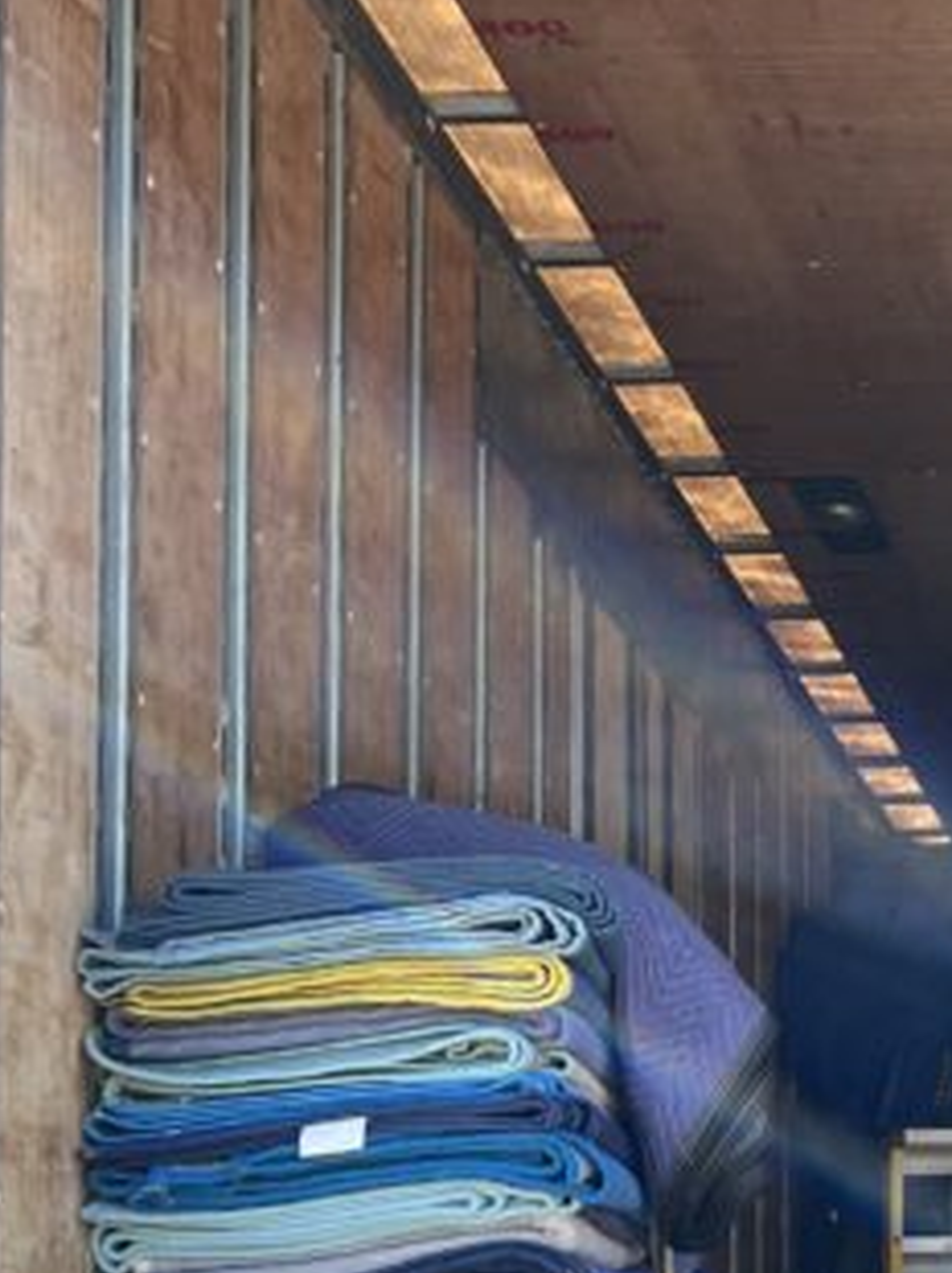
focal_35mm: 86
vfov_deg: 22.1
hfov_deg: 15.7
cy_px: 1203
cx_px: 1461
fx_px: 3158
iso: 50
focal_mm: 5.7
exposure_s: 1/632
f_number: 1.5
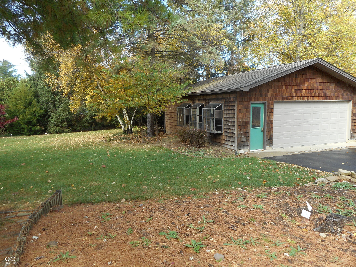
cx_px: 178
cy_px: 134
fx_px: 257
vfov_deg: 54.9
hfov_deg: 69.4
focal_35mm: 25
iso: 80
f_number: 3.7
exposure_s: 1/125
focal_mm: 4.5
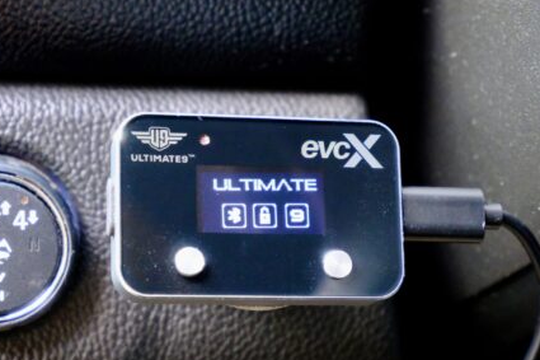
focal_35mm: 96
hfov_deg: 21.2
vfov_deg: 14.2
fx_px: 1439
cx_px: 281
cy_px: 204
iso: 6400
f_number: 5.6
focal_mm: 45
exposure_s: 1/45
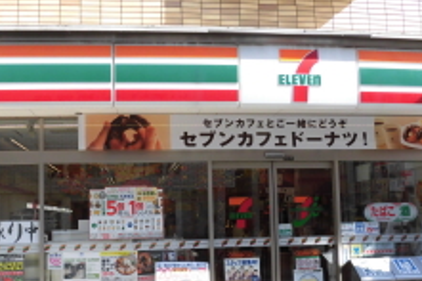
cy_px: 171
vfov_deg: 31.0
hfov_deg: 45.4
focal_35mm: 43
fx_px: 504
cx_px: 187
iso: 100
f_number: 3.1
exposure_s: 1/250
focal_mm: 4.3
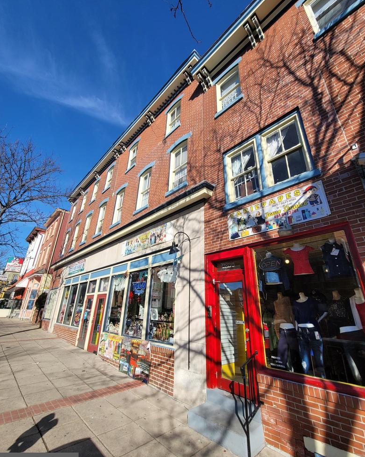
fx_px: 189
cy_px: 227
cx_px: 186
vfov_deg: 100.7
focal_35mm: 14
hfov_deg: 88.0
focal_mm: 2.2
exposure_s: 1/1672
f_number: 2.2
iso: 64
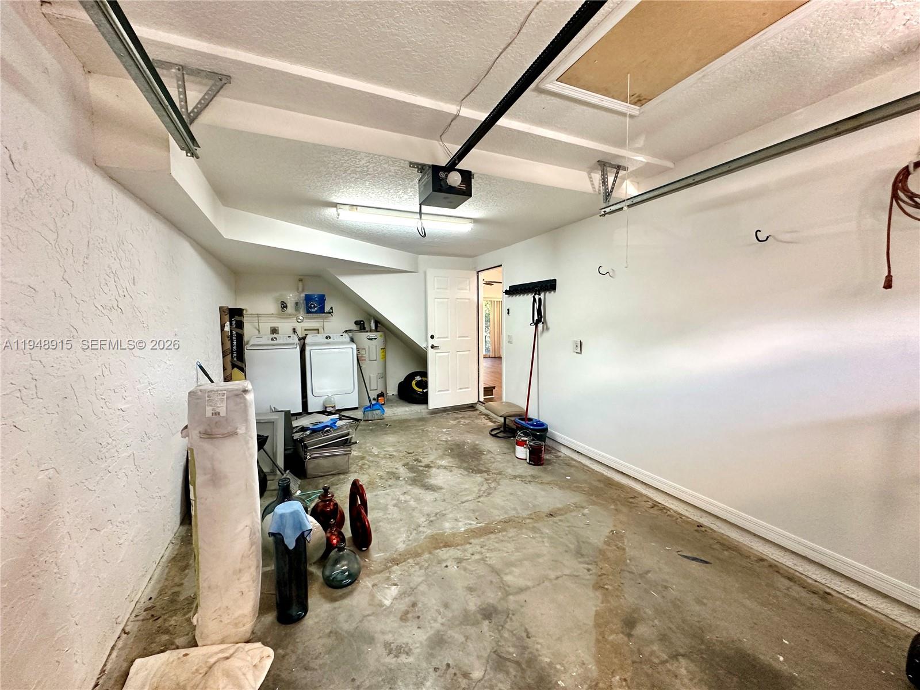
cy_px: 345
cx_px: 460
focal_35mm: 14
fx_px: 372
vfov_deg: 85.7
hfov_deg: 102.1
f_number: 2.2
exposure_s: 1/120
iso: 320
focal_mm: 2.22
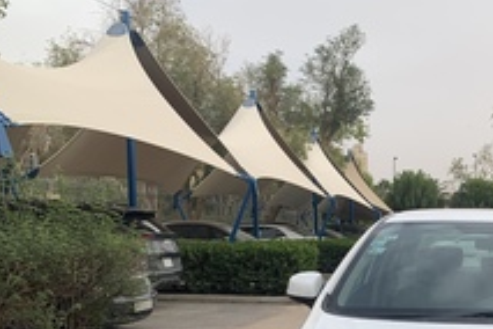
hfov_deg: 31.6
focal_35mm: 58
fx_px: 794
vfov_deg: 22.6
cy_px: 321
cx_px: 503
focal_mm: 4.25
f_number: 1.8
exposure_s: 1/1299
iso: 25
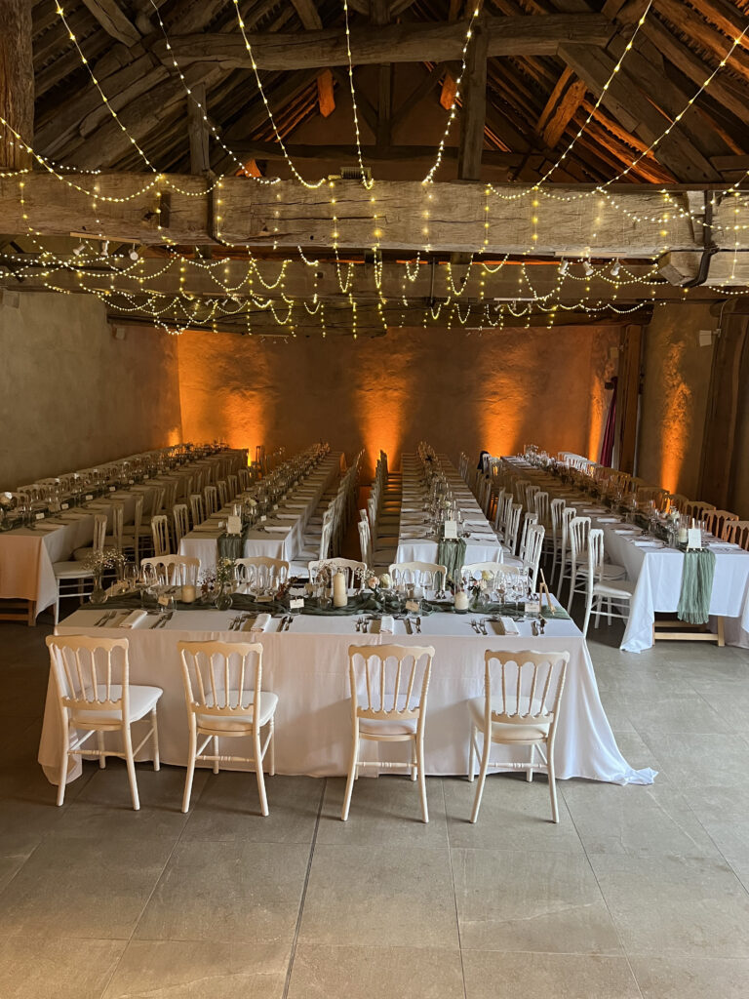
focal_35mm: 26
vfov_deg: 67.3
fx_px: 750
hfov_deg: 53.1
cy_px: 500
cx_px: 374
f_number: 1.5
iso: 500
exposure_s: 1/59
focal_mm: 5.7
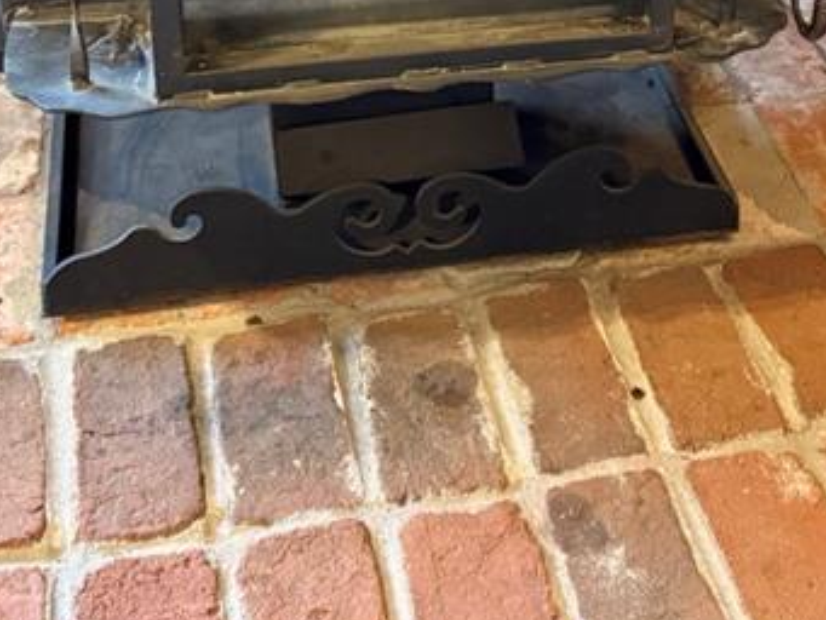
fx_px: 1719
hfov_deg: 26.9
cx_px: 526
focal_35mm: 72
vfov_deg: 19.1
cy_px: -160
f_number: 1.78
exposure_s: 1/40
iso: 640
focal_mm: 6.76
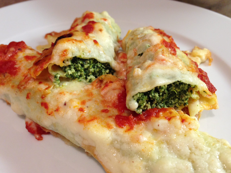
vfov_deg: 42.9
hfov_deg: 55.4
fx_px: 220
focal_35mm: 33
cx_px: 116
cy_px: 86
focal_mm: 4.12
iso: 100
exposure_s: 1/20
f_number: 2.4
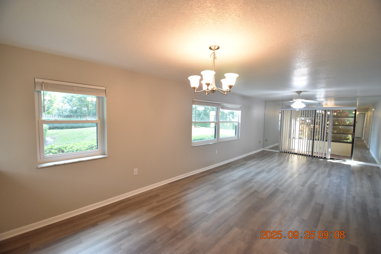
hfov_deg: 100.4
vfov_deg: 77.3
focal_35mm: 15
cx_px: 190
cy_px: 127
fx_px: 159
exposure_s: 1/60
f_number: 3.5
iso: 800
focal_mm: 10
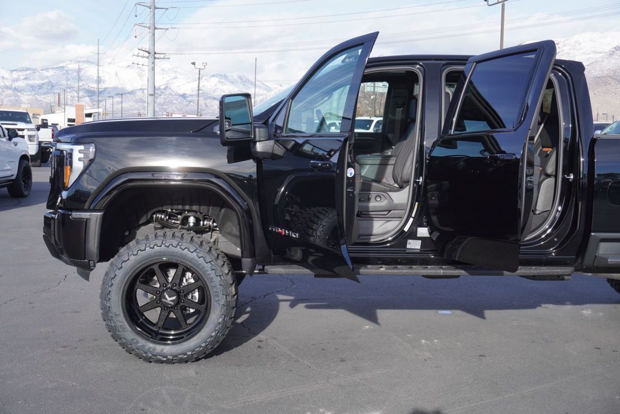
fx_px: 724
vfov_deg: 31.9
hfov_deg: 46.4
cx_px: 310
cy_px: 207
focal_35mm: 42
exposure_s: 1/160
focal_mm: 28
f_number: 8
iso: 100
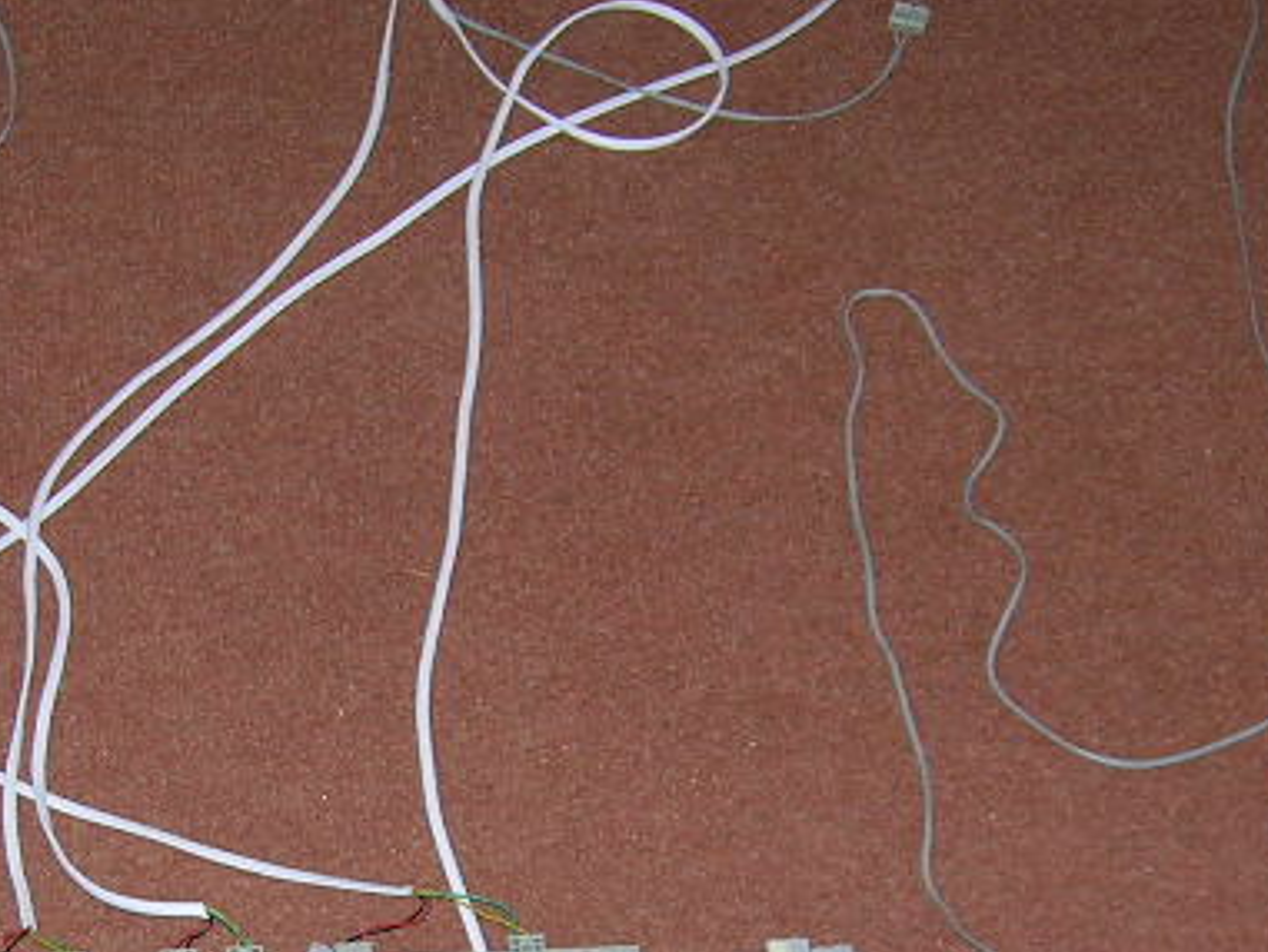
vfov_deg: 14.3
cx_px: 413
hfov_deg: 19.2
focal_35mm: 102
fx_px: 3737
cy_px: 929
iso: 59
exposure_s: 1/60.1
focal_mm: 6.4
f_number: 3
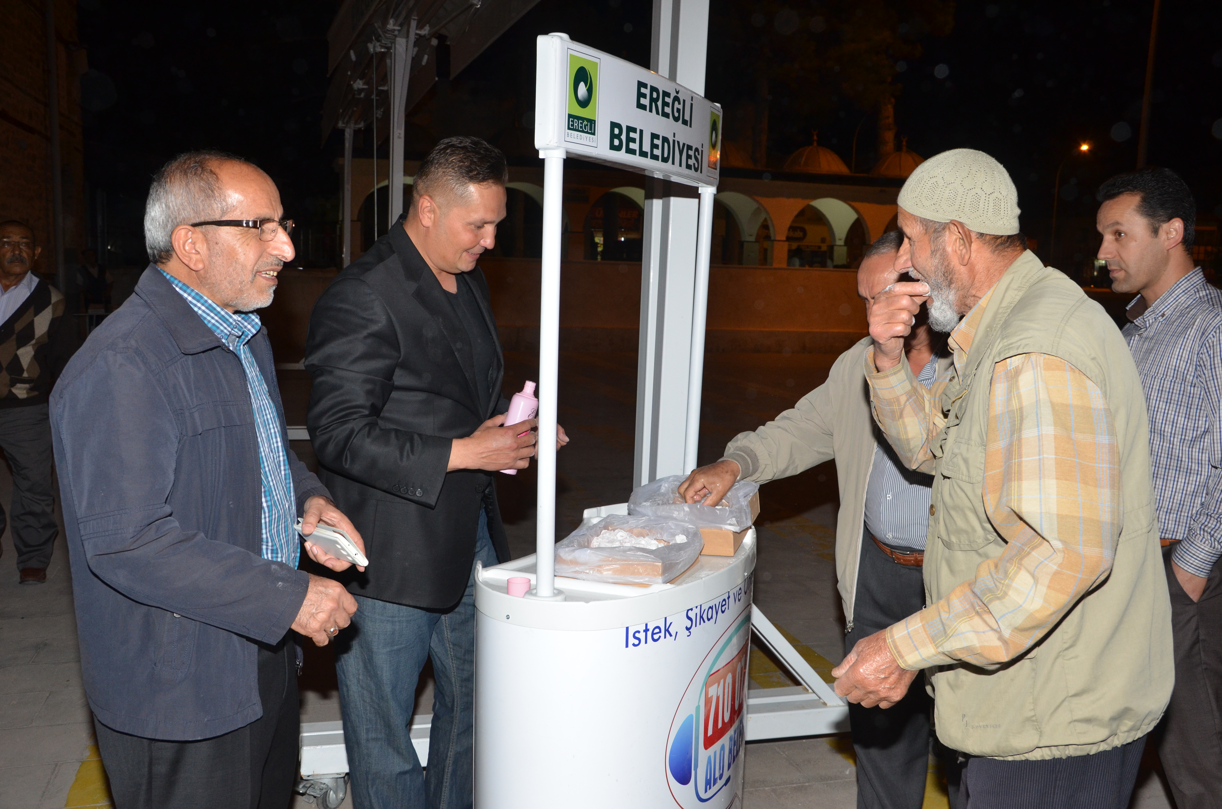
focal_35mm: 33
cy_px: 404
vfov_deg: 39.8
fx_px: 1118
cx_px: 611
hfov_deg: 57.3
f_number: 7.1
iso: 800
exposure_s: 1/60
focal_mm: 22
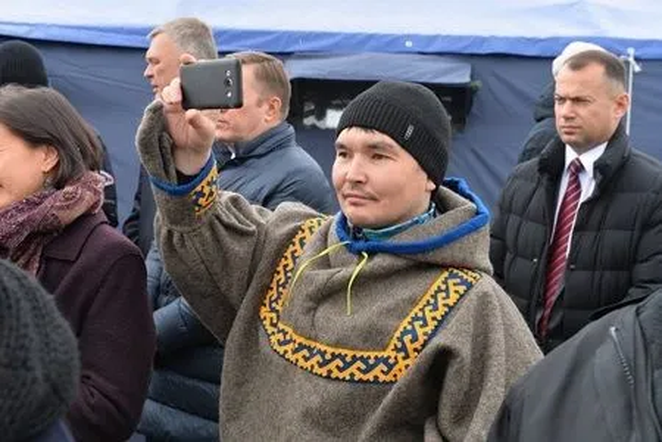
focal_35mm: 56
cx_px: 331
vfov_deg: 24.2
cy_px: 221
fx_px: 1030
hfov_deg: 35.6
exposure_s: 1/320
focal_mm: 56
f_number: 6.3
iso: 400
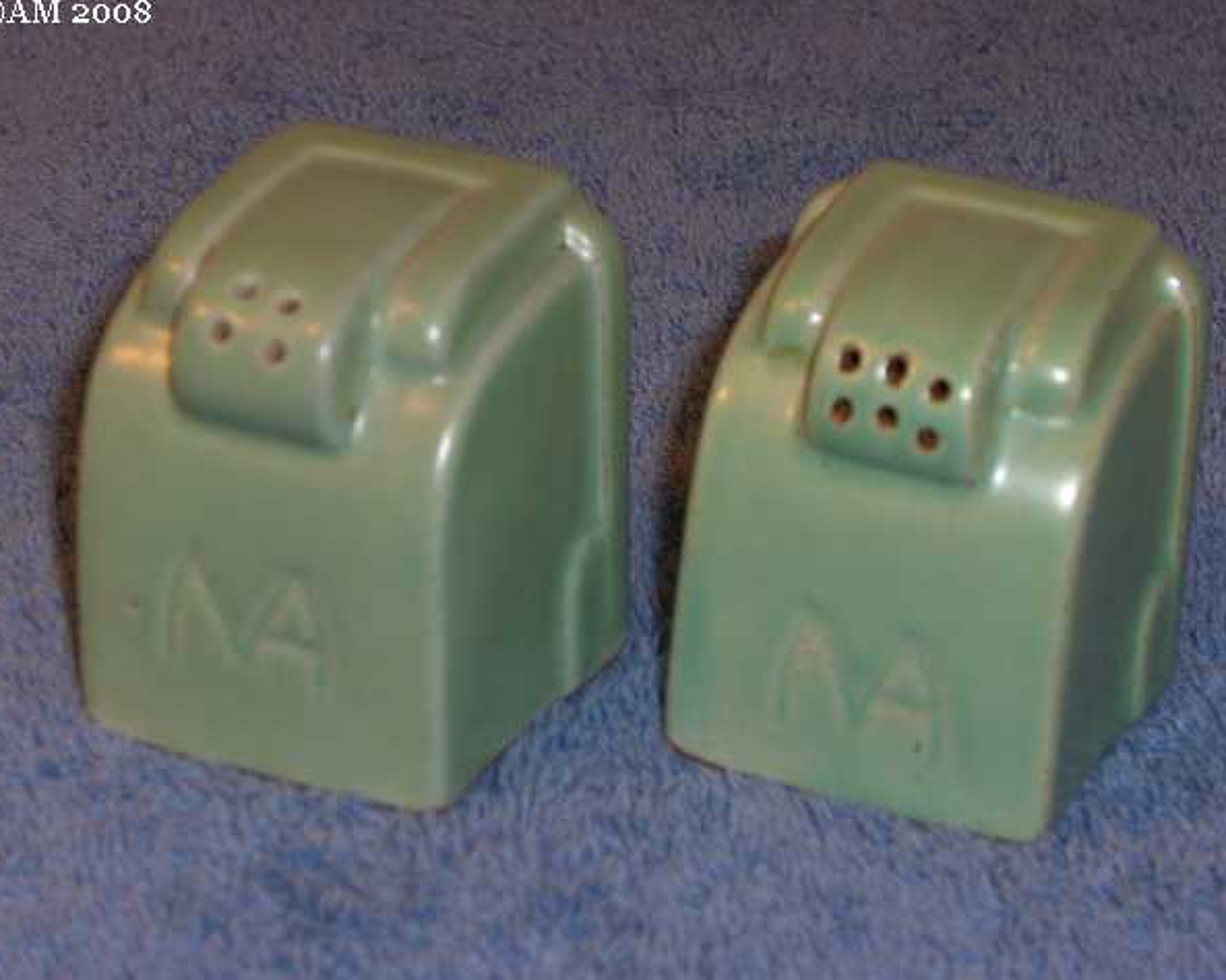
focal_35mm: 98
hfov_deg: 19.6
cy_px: 488
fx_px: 3555
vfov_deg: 15.7
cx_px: 635
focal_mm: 19.4
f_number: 4.8
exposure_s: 1/30
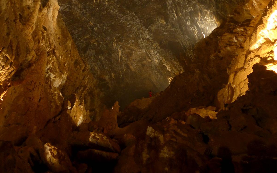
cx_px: 138
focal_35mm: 31
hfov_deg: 61.2
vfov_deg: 40.5
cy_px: 72
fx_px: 234
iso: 640
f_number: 2
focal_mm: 6
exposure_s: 1/8
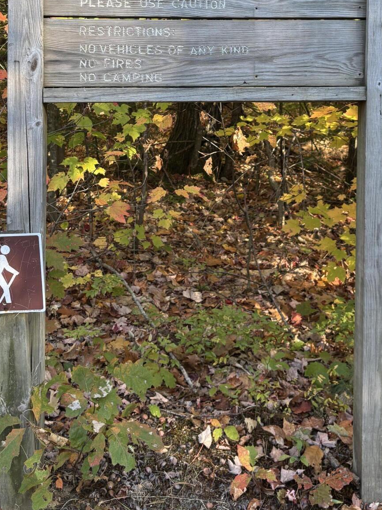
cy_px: 106
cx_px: 211
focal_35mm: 45
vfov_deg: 40.4
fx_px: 662
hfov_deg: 32.2
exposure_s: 1/121
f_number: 1.6
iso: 50
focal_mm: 5.96
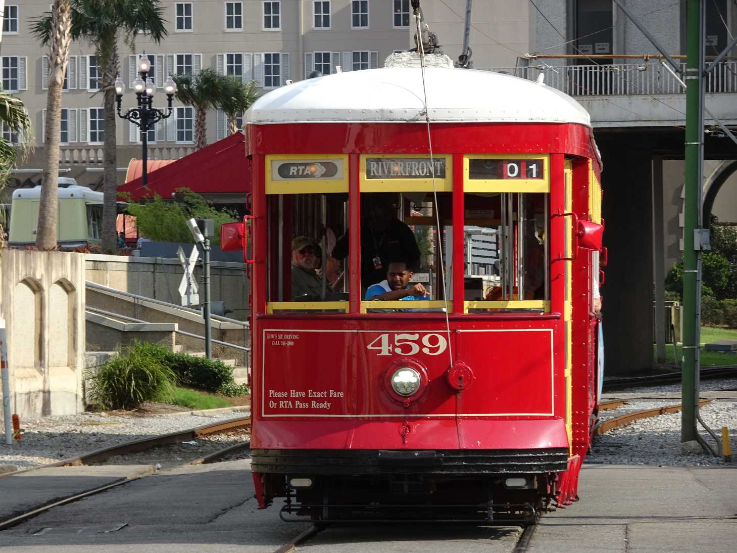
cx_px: 368
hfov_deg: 9.9
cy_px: 276
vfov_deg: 7.4
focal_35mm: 200
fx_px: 4258
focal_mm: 34.17
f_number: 6.3
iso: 100
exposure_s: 1/250
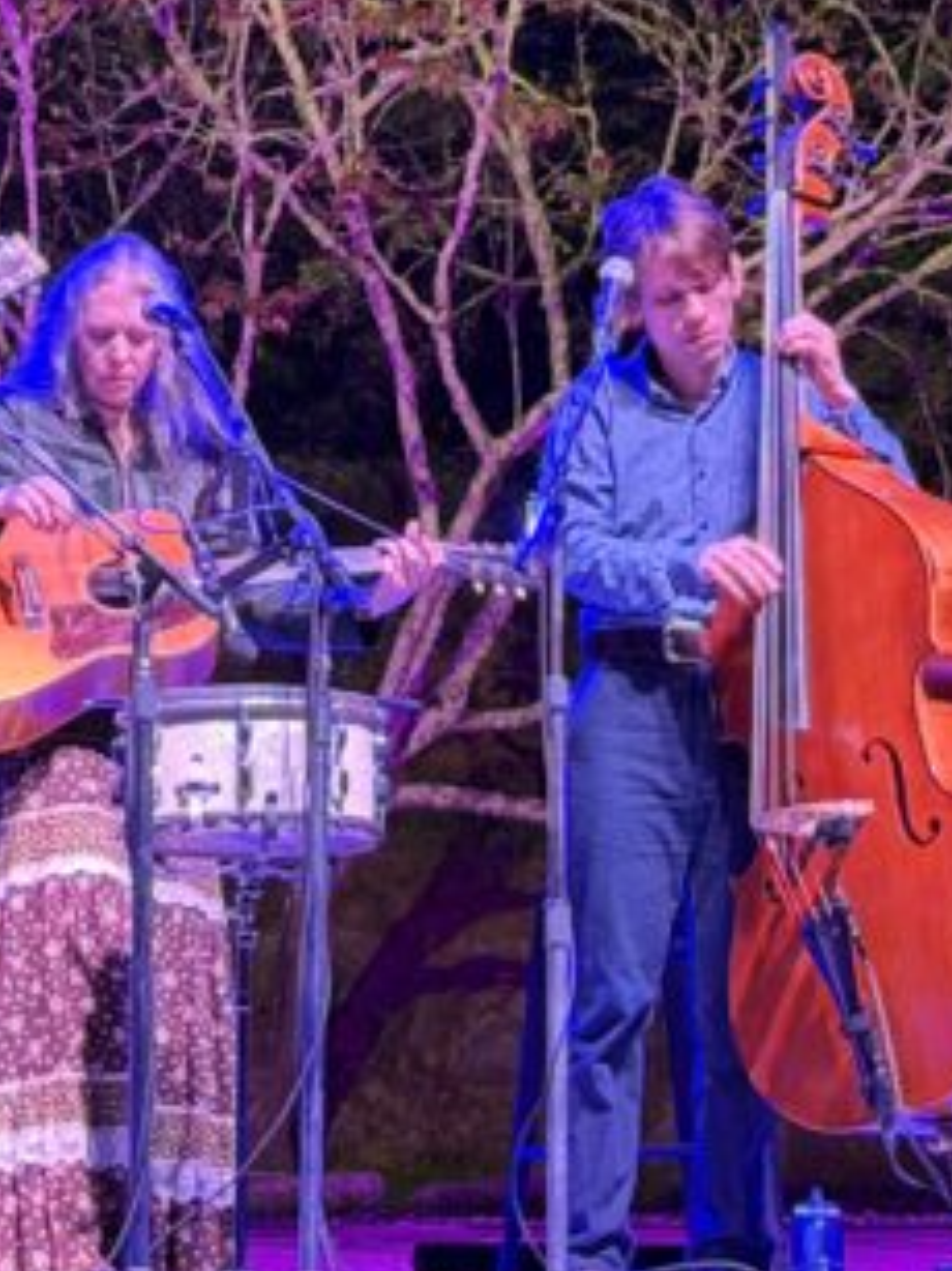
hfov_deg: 9.2
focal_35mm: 160
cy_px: 501
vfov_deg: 12.3
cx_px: 149
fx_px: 5871
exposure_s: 1/40
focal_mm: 6.76
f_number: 1.78
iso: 320
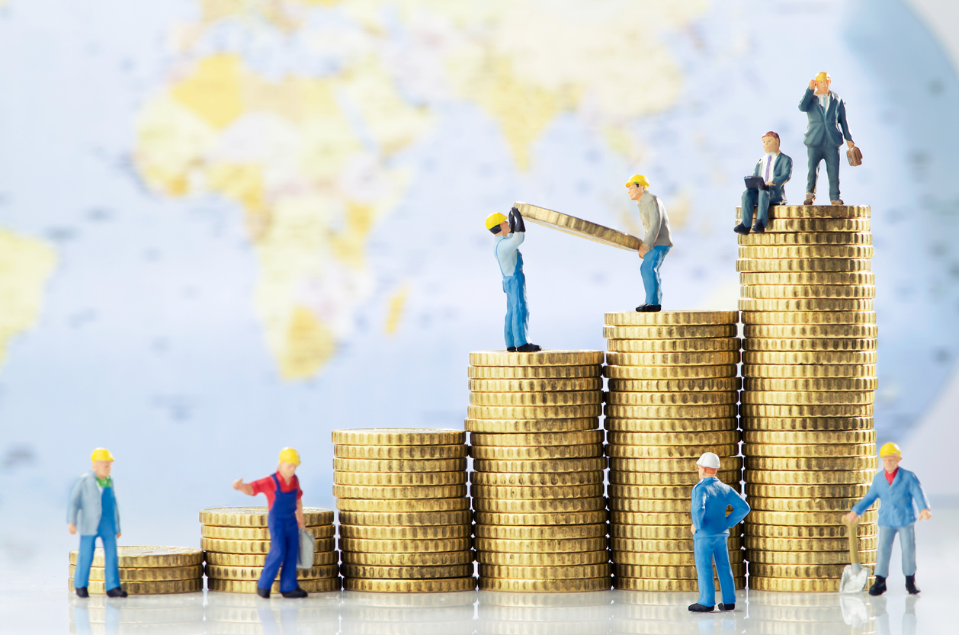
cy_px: 318
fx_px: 4187
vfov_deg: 8.7
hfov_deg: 13.1
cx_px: 480
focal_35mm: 158
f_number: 11
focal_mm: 105
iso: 100
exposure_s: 1/125
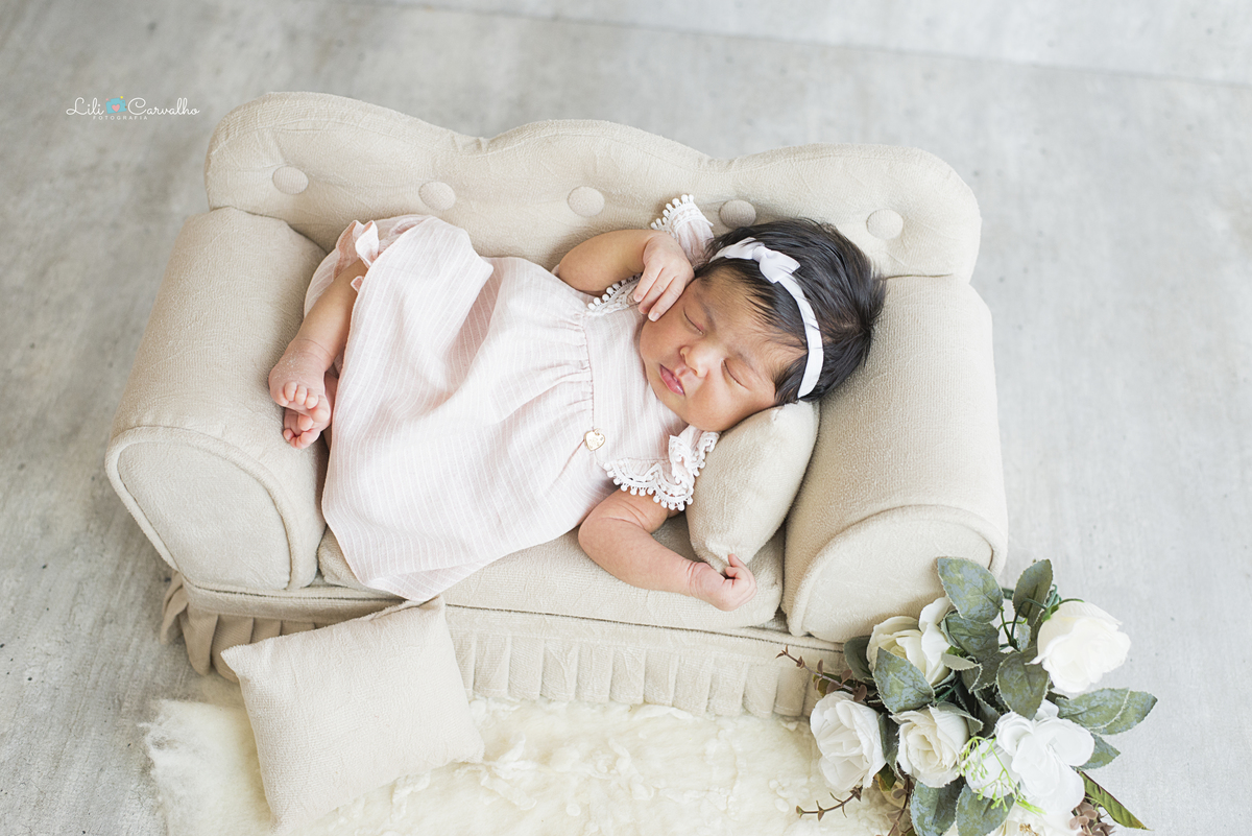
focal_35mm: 50
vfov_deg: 27.0
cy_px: 418
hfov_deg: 39.6
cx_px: 626
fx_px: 1739
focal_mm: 50
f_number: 4
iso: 1000
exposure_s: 1/125
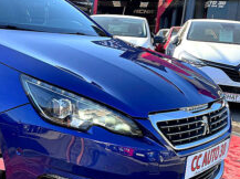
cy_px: 108
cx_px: 38
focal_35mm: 45
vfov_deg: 32.0
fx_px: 311
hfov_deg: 39.9
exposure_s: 1/552
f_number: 1.6
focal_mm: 5.1
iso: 50
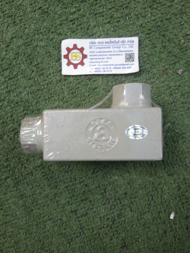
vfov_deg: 60.0
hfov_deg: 46.8
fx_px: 220
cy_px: 126
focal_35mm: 30
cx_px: 95
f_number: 2.2
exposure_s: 1/100
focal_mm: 3.65
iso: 50
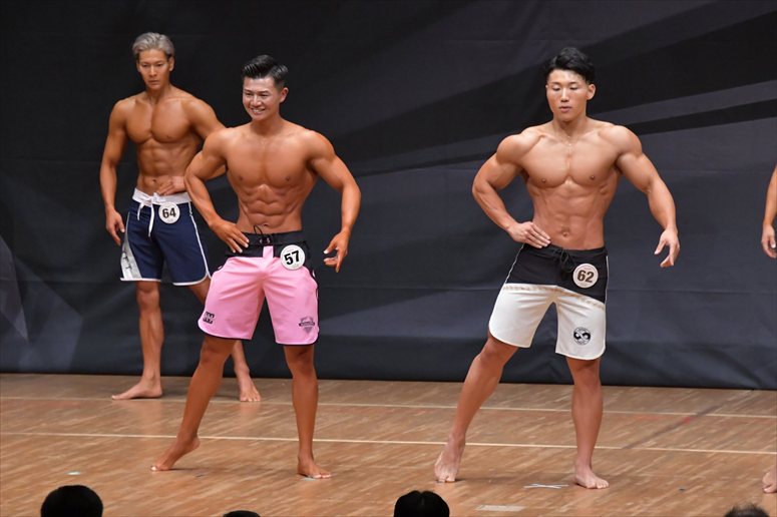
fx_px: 5825
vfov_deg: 5.1
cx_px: 388
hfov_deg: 7.6
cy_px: 258
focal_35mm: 270
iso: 6400
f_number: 5.6
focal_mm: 180
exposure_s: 1/400
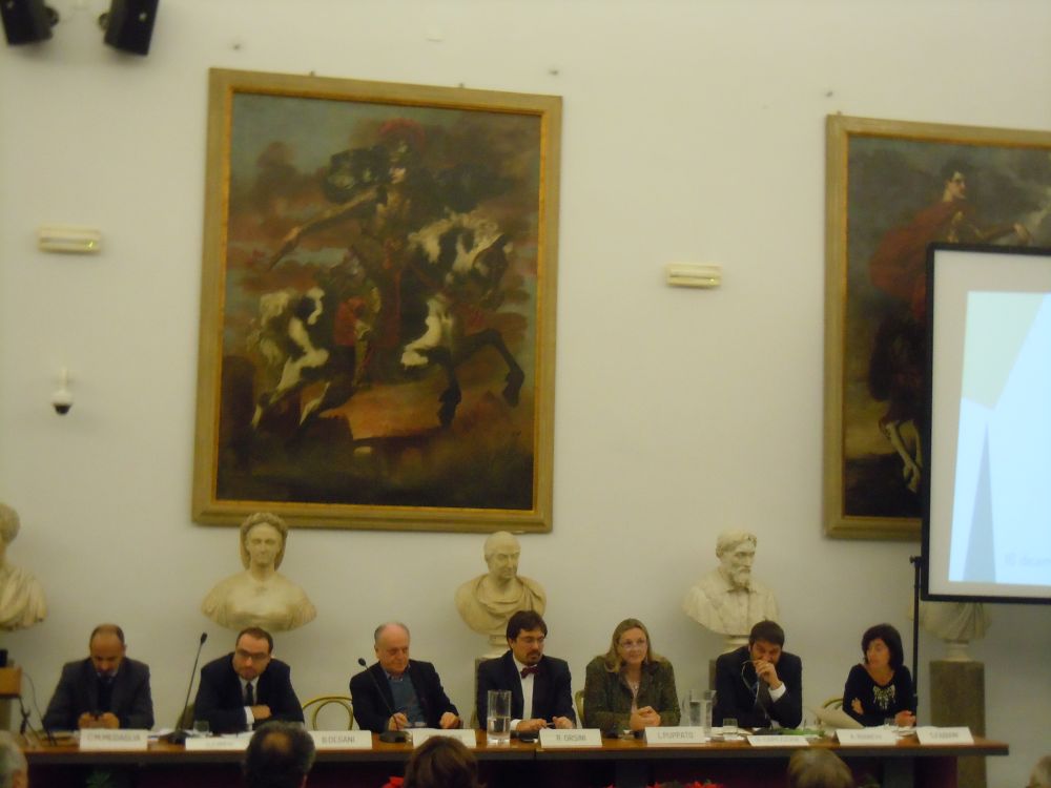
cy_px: 394
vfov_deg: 24.8
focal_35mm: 59
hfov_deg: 32.7
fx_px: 1791
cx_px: 526
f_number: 4
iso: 800
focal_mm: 10.6
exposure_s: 1/10
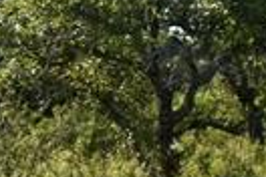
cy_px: 185
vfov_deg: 4.7
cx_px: -302
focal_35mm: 291
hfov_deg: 6.8
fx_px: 2149
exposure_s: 1/200
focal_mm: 25
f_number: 10
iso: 100
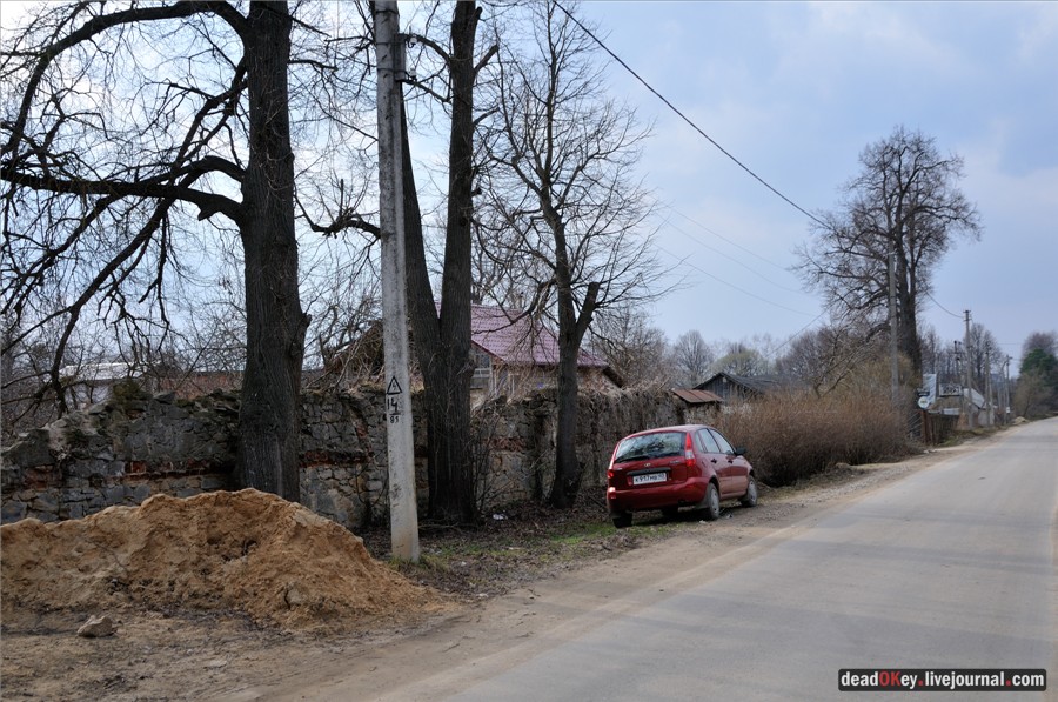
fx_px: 1056
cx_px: 529
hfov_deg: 53.2
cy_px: 351
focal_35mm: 36
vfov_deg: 36.8
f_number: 8
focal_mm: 24
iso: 250
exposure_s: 1/320
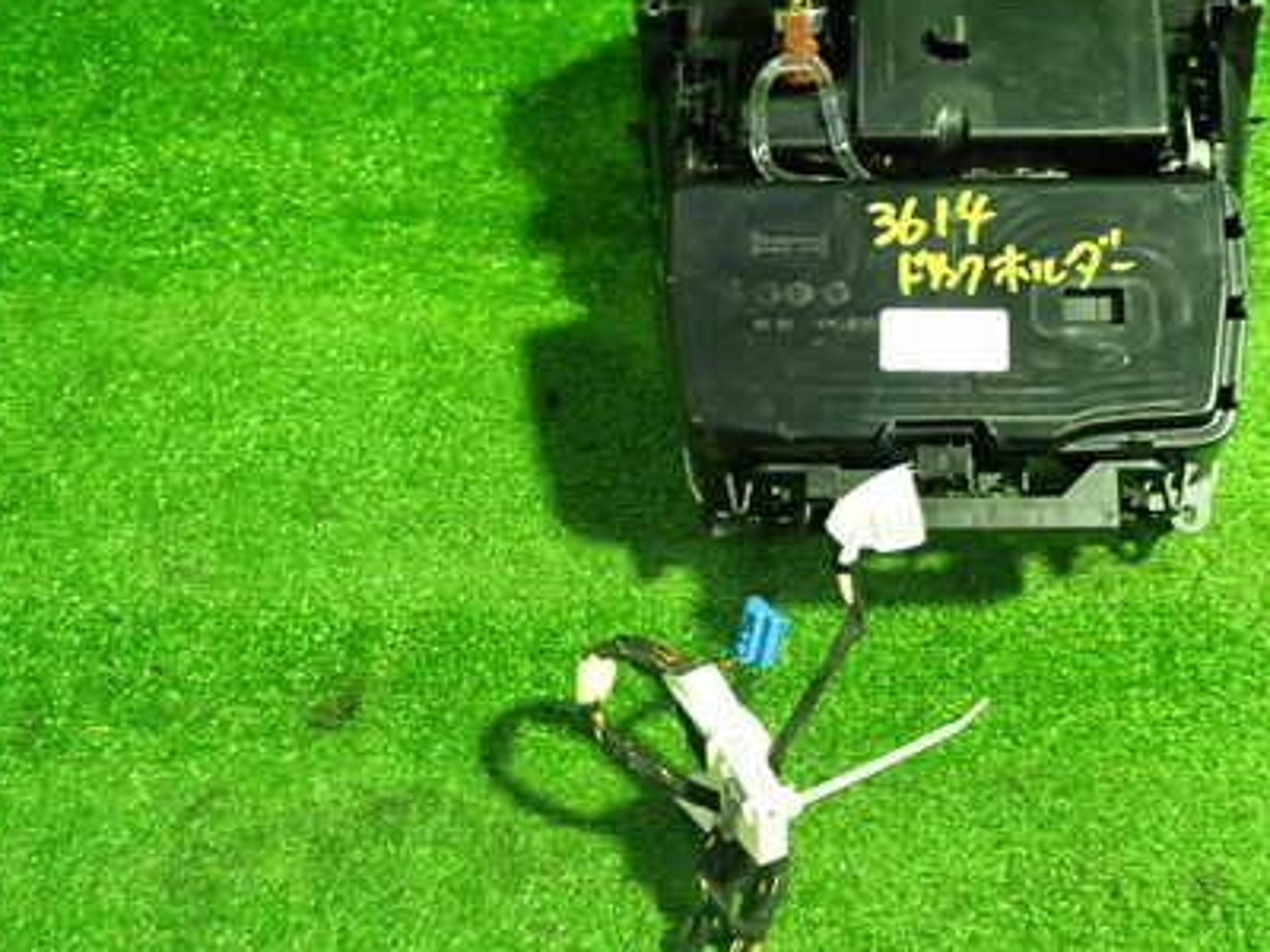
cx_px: 908
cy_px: 374
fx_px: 1651
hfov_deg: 41.2
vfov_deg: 32.1
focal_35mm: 45
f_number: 2.3
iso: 500
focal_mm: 5.4
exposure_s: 1/30
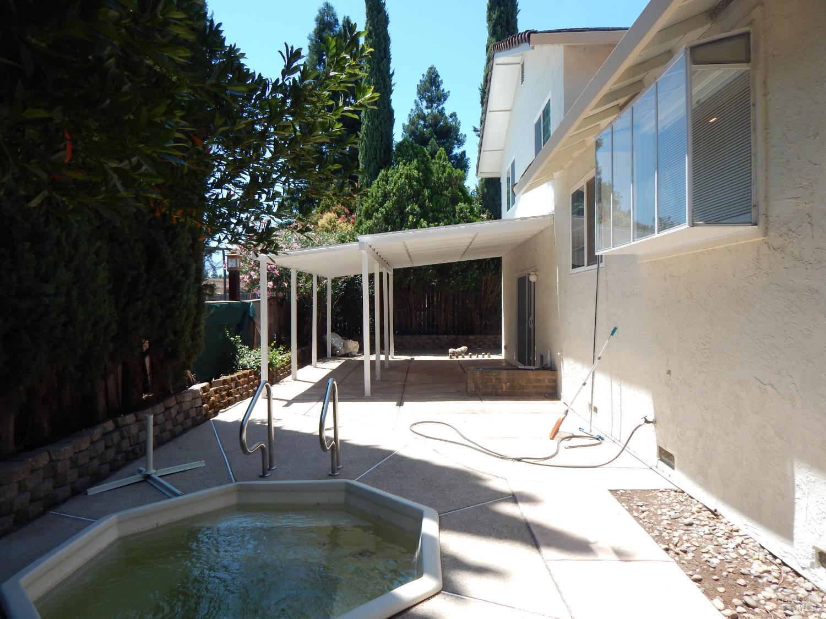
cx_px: 413
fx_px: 525
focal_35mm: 22
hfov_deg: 76.4
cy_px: 310
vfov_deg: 61.1
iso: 125
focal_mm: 4
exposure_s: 1/800
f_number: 3
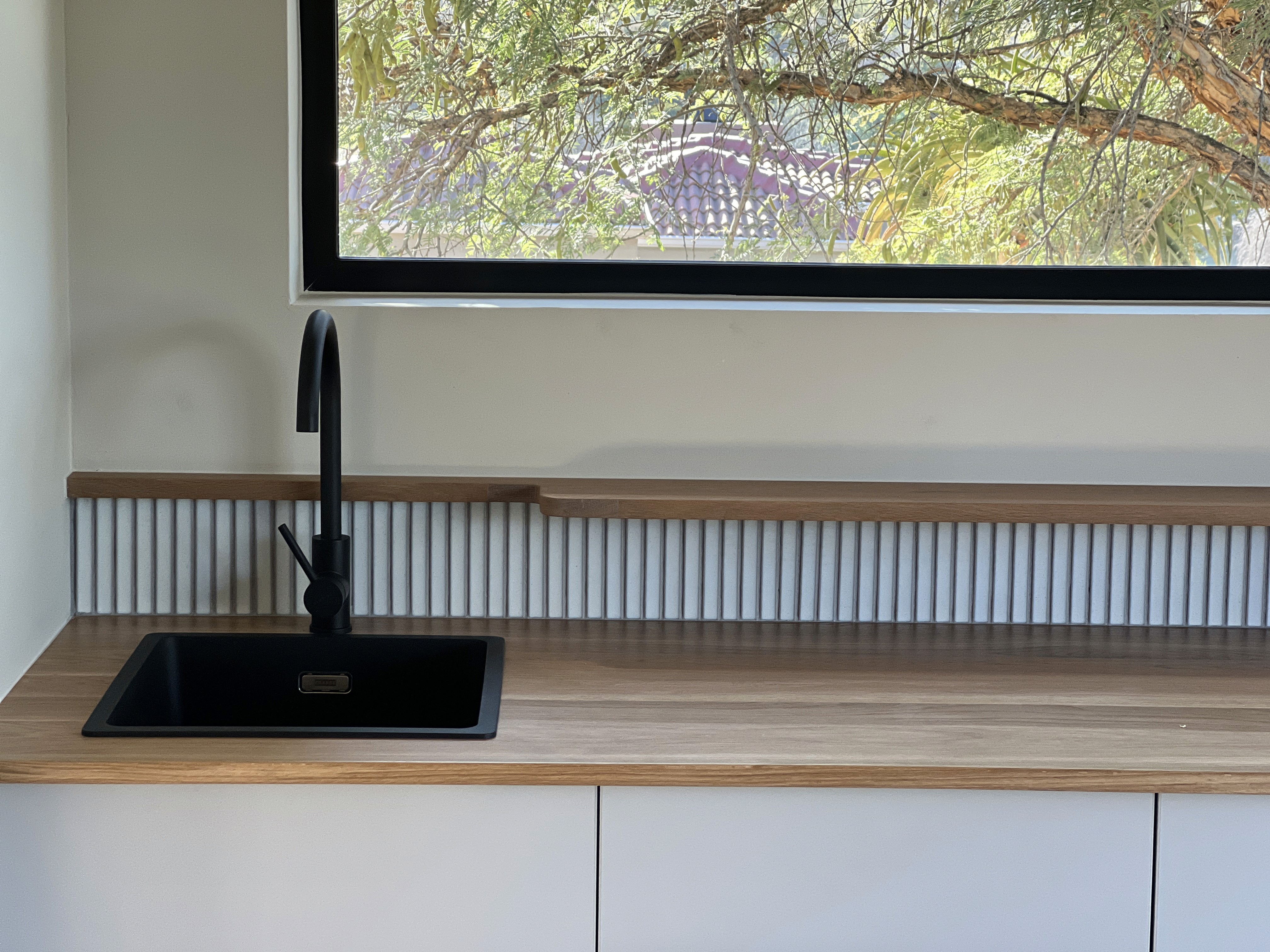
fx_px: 2825
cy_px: 476
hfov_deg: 25.3
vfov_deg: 19.1
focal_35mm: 77
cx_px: 635
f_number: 2.8
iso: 200
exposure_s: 1/121
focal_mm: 9
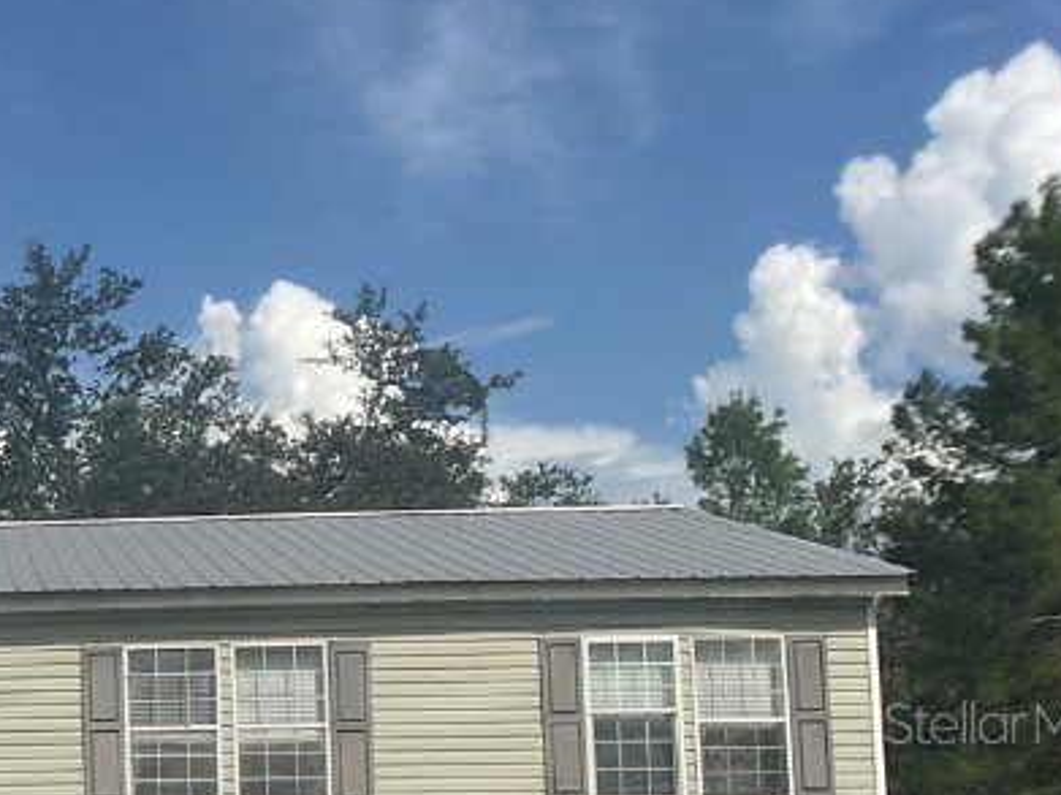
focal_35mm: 76
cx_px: -250
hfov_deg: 23.3
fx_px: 2329
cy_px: 722
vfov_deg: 19.0
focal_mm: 3
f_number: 1.8
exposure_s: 1/3125
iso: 16
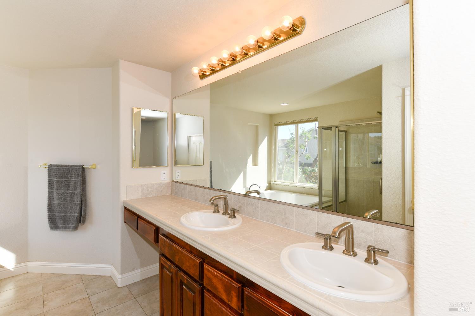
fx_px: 224
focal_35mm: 17
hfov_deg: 93.3
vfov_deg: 70.4
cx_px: 238
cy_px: 158
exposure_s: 1/50
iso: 160
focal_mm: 17
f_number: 8
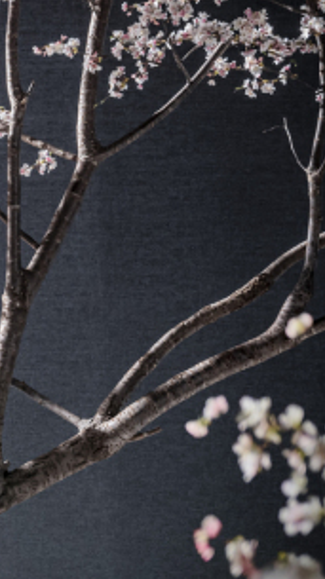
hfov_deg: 10.1
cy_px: 263
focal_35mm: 110
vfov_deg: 19.5
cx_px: -348
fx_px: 1689
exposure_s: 1/125
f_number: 8
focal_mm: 40
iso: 400
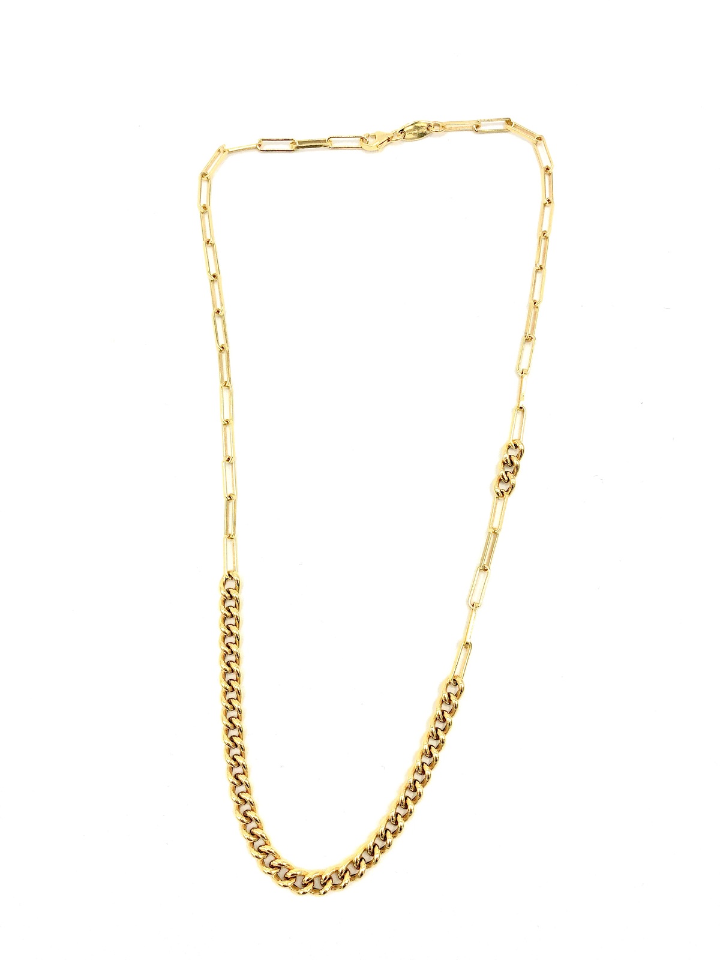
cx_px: 360
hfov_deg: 49.7
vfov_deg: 63.4
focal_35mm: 28
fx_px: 777
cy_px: 480
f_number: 1.8
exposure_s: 1/1845
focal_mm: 4
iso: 20
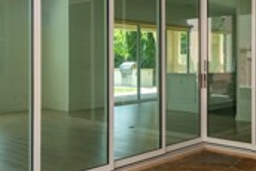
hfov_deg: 36.7
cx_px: 208
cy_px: 57
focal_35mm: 52
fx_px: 370
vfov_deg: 25.9
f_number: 4
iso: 400
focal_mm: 14
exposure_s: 1/250
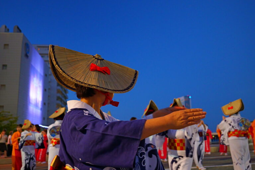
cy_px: 85
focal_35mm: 34
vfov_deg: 38.9
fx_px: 241
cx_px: 128
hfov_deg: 55.8
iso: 6400
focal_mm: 34
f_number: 4.4
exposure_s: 1/30
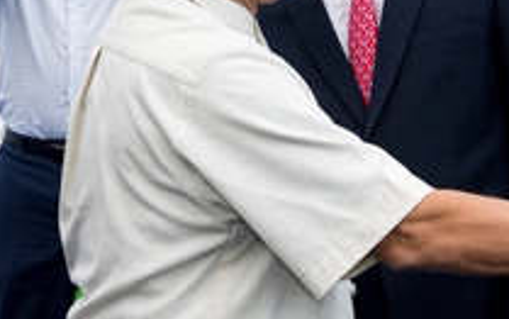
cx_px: 704
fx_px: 2110
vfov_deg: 8.6
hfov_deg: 13.2
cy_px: 124
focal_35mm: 152
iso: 400
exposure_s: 1/200
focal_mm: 35
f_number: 4
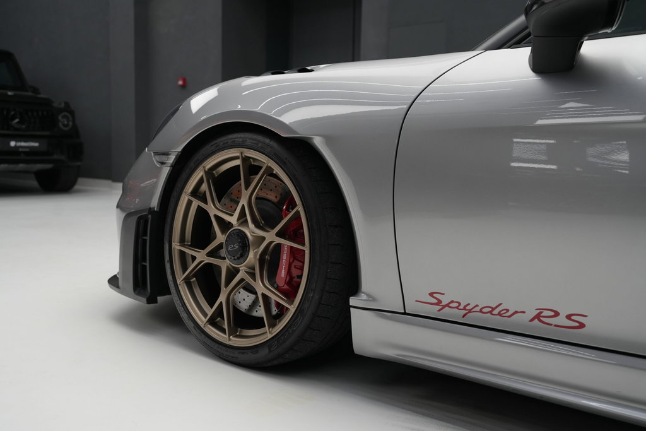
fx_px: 628
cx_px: 323
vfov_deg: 37.9
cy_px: 216
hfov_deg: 54.4
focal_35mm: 35
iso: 640
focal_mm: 35
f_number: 4
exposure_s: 1/40
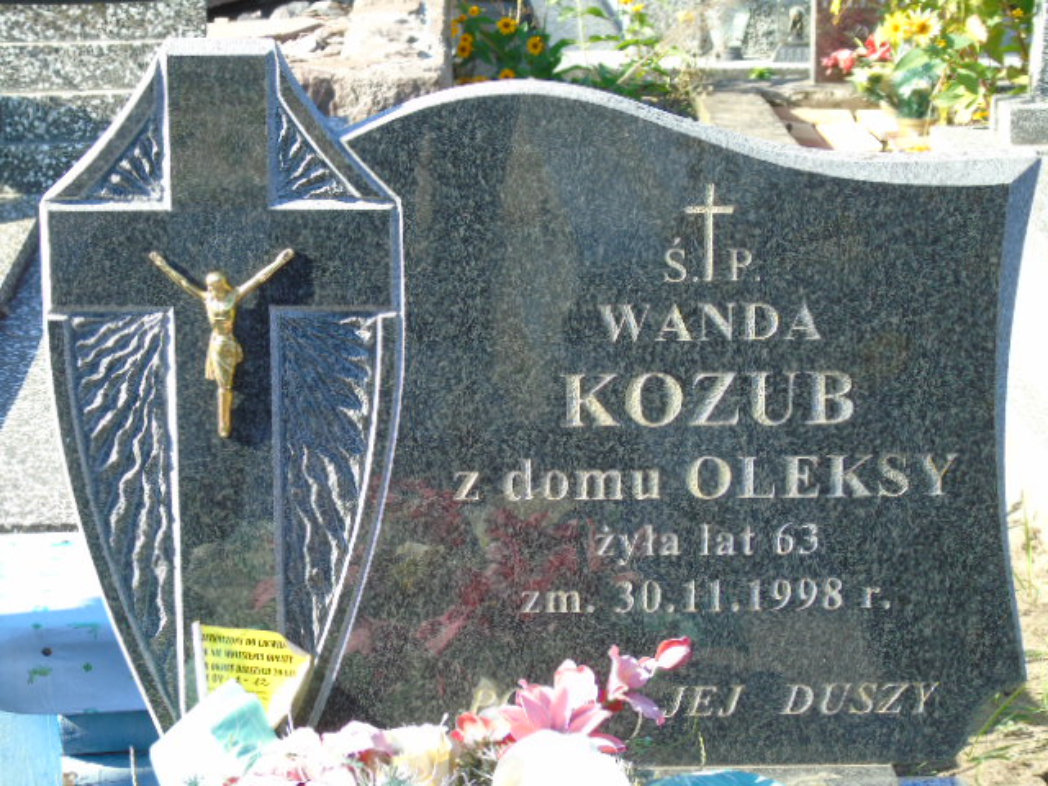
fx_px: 2846
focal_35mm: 94
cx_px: 524
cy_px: 393
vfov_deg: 15.7
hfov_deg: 20.9
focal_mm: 17
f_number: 4.3
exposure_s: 1/100
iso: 80
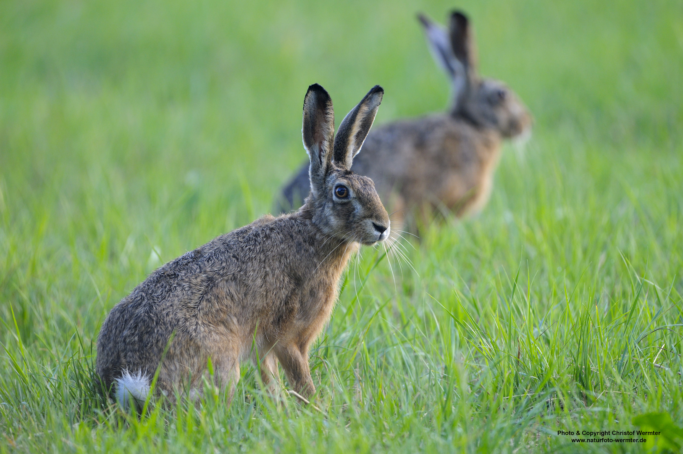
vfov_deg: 1.8
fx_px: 14212
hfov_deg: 2.8
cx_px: 342
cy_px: 227
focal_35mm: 750
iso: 320
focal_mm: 500
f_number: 4
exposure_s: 1/200
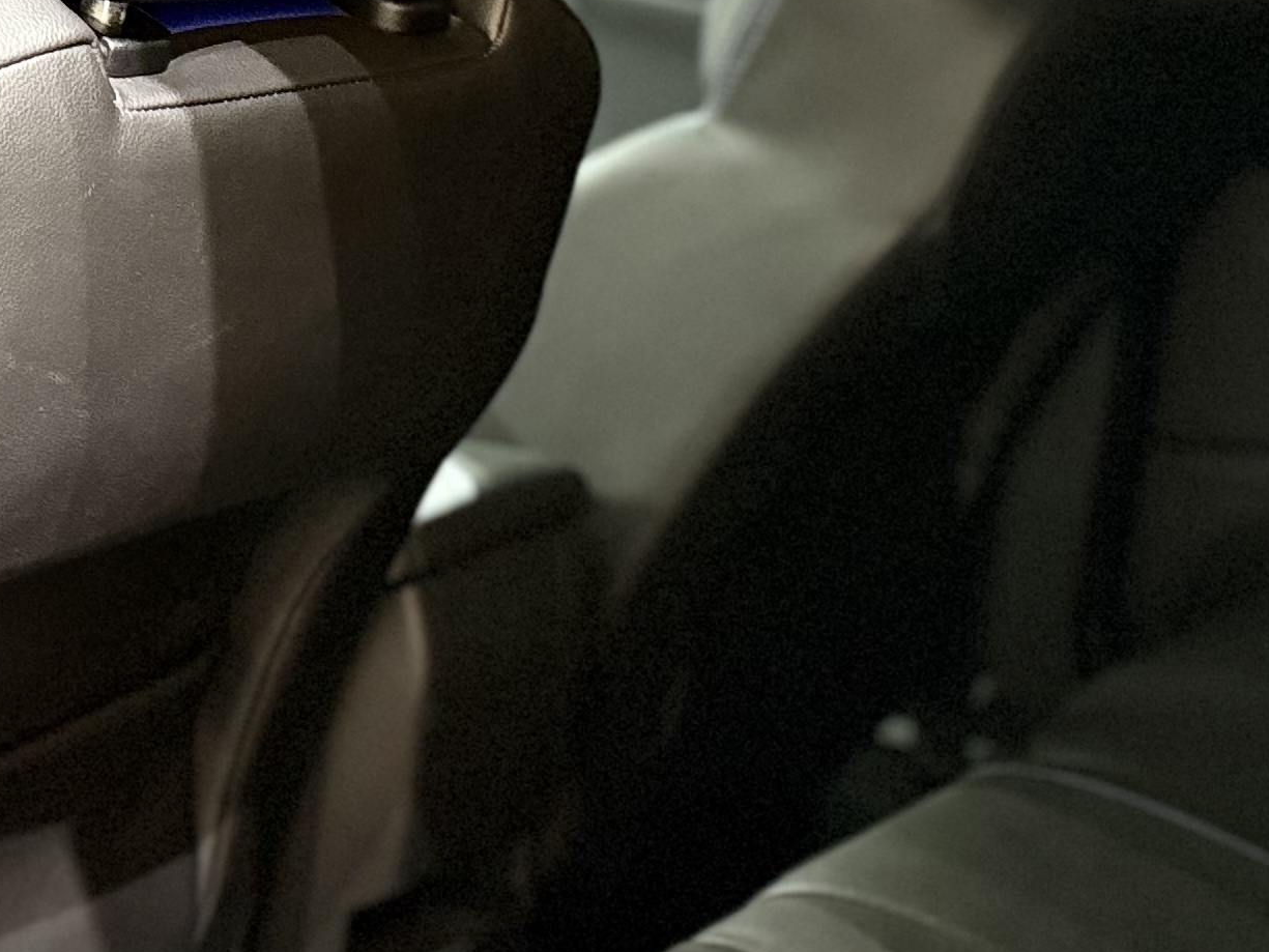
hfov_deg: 24.7
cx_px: 683
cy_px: 442
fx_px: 2896
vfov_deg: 18.7
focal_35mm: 79
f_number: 1.78
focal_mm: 6.76
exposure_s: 1/33
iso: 800
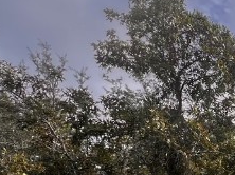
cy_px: 225
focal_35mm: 60
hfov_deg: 20.8
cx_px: 433
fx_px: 407
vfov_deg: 22.0
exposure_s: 1/708
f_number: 1.8
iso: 32
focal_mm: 1.57
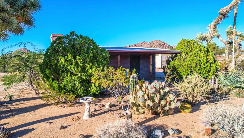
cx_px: 118
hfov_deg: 76.3
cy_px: 67
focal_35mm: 24
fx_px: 155
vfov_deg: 47.7
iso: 120
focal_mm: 8.38
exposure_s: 1/1500
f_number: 2.8
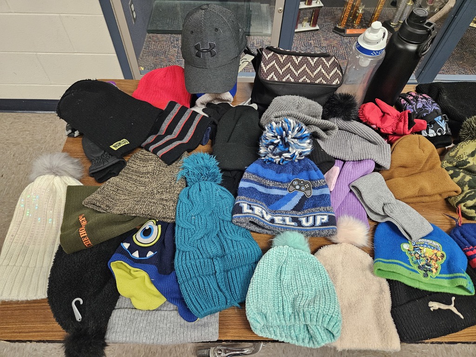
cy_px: 178
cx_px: 238
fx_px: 316
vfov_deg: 58.9
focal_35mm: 23
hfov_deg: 73.9
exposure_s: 1/120
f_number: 1.8
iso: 800
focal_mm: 5.4
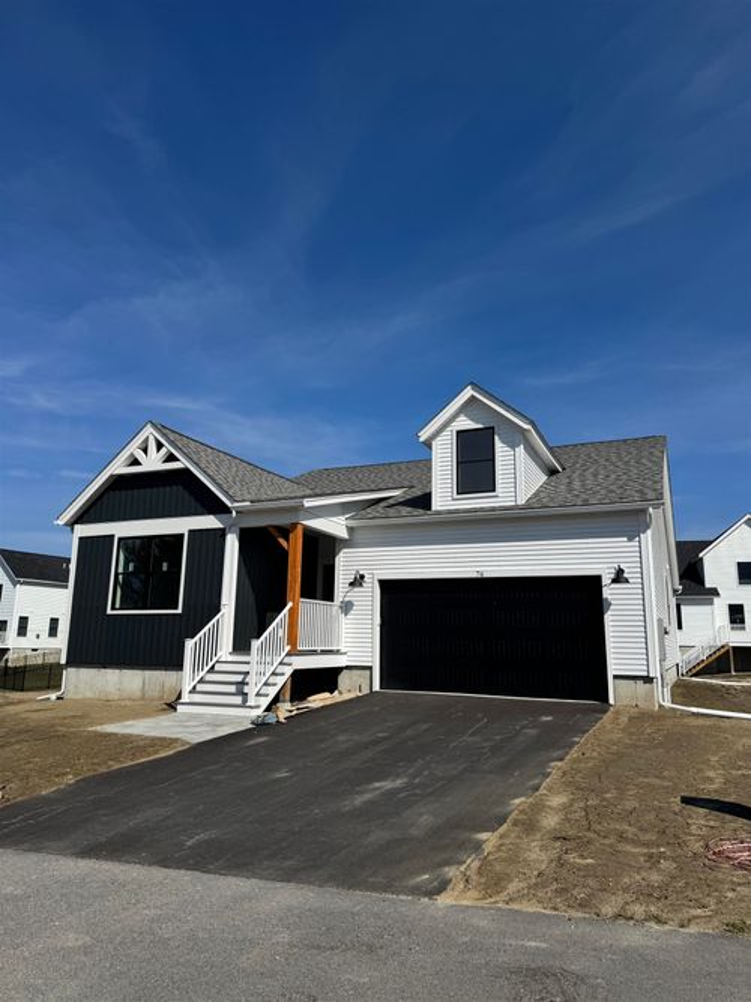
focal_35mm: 24
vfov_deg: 71.6
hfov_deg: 56.8
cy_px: 501
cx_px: 376
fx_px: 694
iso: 80
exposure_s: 1/7937
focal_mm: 6.76
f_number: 1.78
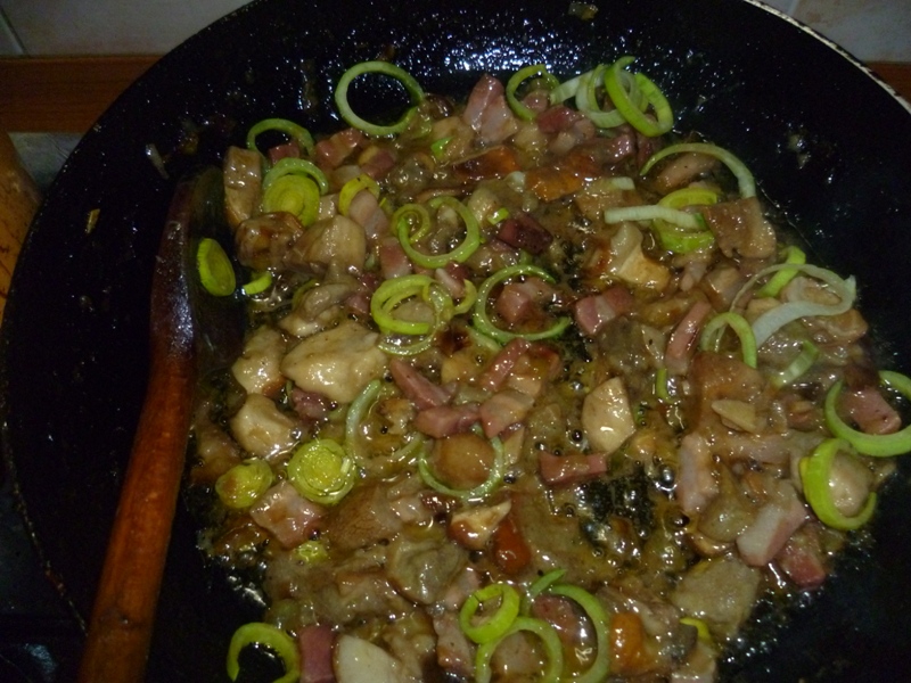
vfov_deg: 49.7
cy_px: 342
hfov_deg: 63.4
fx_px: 737
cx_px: 456
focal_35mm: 28
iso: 400
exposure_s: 1/60
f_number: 2.8
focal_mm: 5
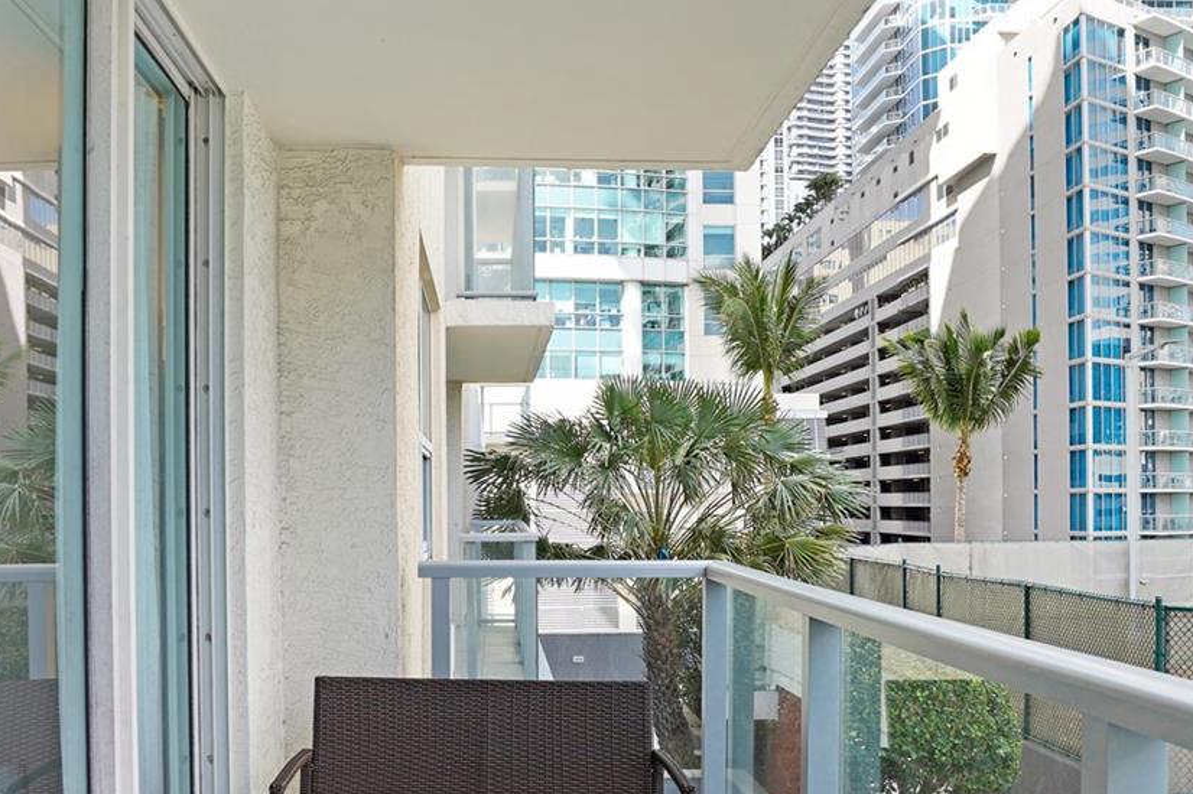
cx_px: 526
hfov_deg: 60.1
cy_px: 492
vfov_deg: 42.0
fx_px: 1027
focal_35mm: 31
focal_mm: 16
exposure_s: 1/200
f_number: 6.3
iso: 160
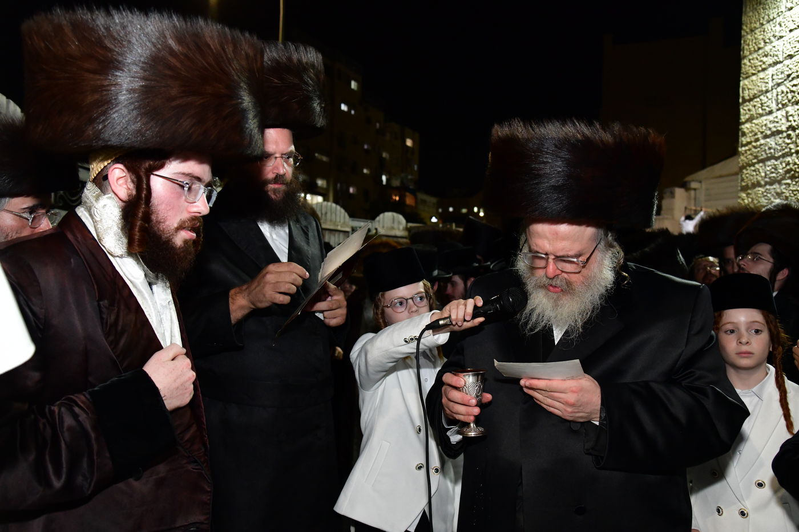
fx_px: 710
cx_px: 400
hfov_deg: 58.7
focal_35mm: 32
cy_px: 266
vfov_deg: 41.1
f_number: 5.6
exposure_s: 1/100
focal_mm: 32
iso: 5000
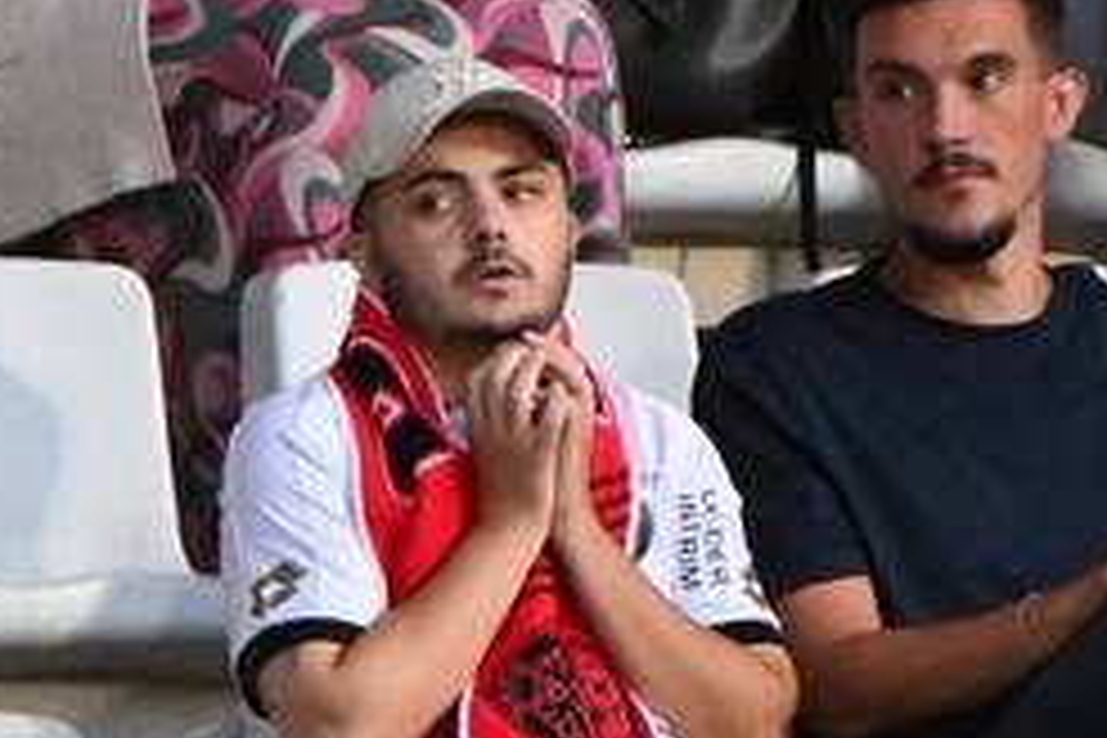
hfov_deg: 1.1
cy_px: 1318
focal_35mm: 1952
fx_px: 60019
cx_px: -3056
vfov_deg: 0.7
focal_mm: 250
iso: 4000
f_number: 4
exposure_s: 1/320
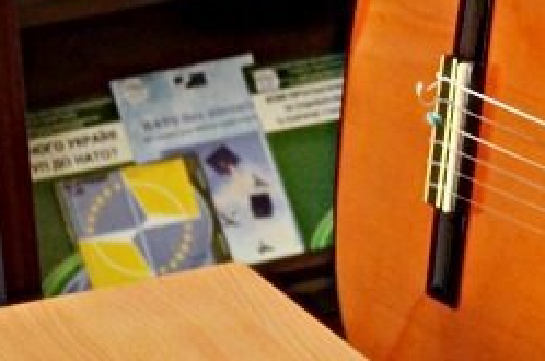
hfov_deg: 8.4
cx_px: 768
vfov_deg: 5.6
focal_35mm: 241
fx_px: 3641
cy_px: -175
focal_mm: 40
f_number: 5.3
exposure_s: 1/20
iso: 1600
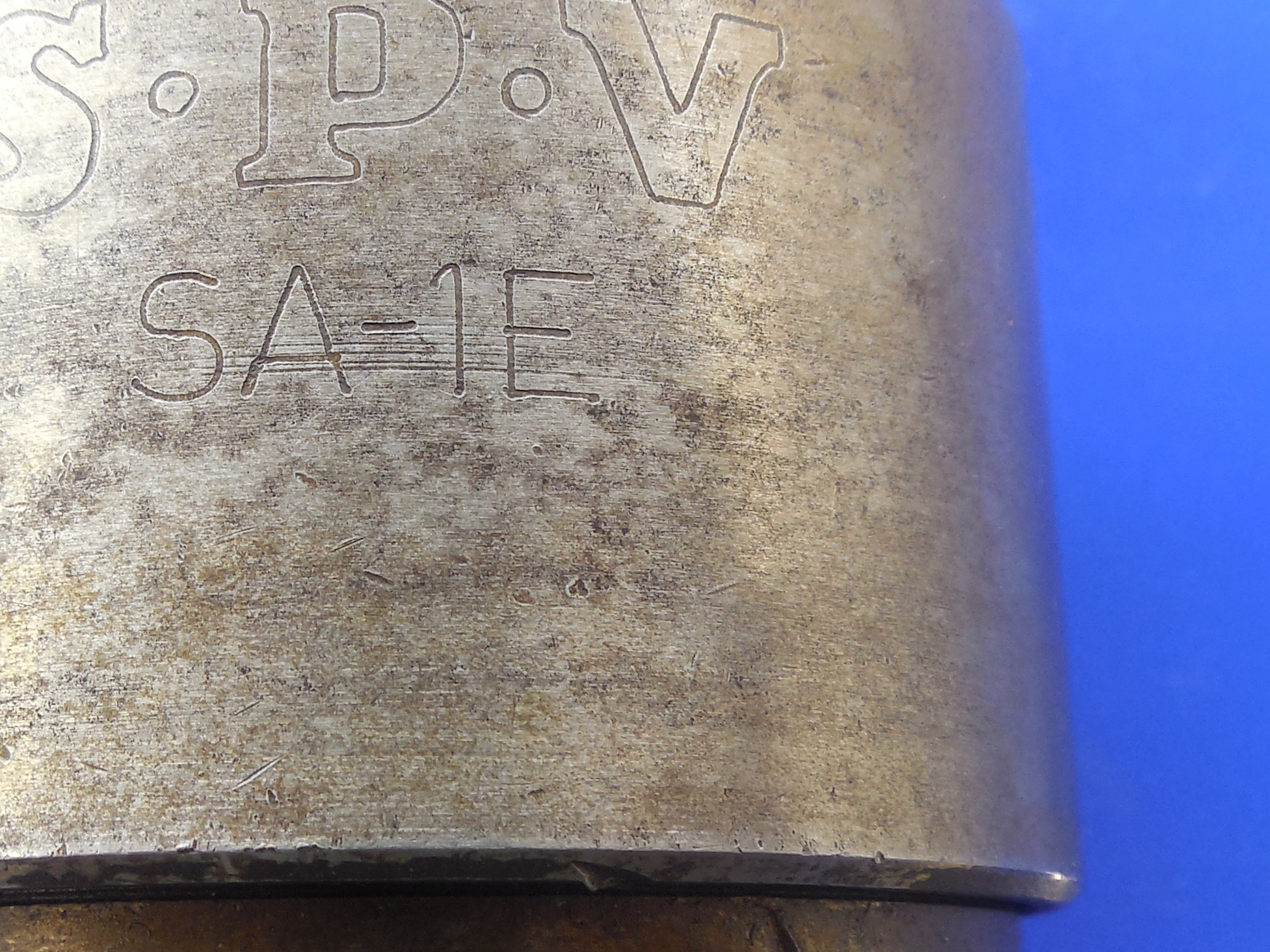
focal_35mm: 59
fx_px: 2164
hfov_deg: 32.5
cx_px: 440
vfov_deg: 24.8
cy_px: 411
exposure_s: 1/30
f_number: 3.3
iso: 140
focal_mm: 4.5
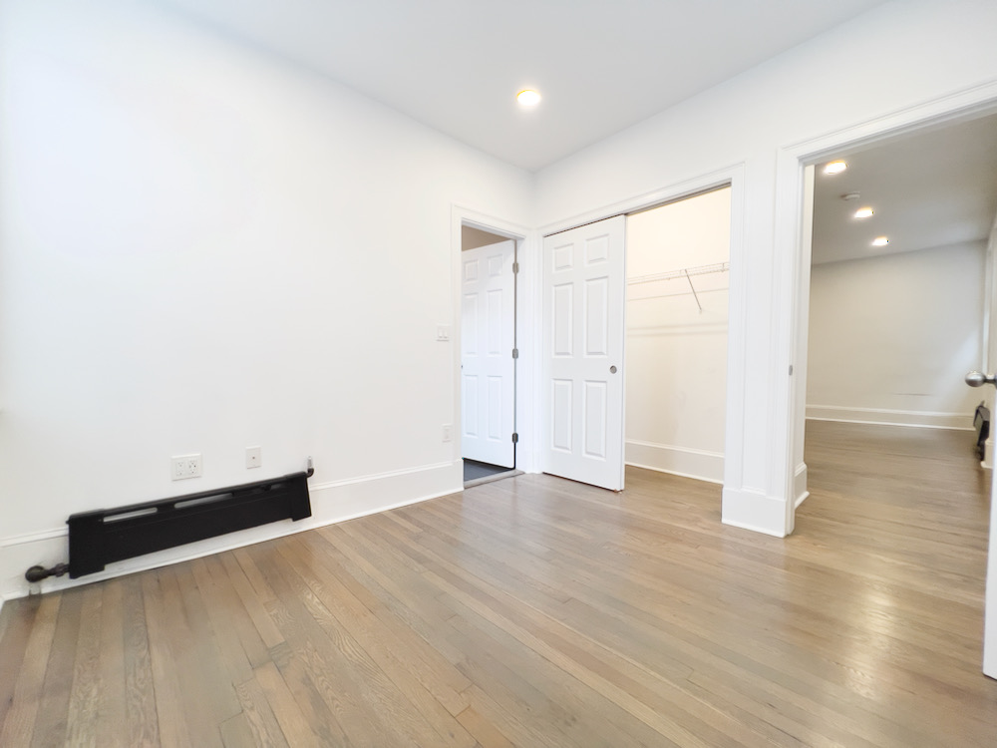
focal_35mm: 13
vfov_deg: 89.9
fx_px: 374
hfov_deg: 106.2
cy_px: 374
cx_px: 498
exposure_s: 1/120
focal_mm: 1.57
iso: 100
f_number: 1.8
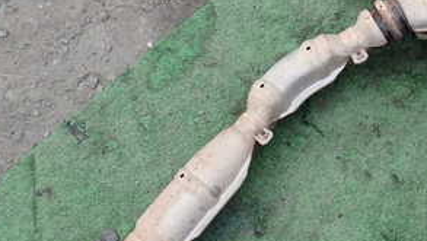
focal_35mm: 67
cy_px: 77
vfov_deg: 18.0
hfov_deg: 30.2
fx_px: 759
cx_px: 375
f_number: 3.2
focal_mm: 5.4
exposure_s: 1/500
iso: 100
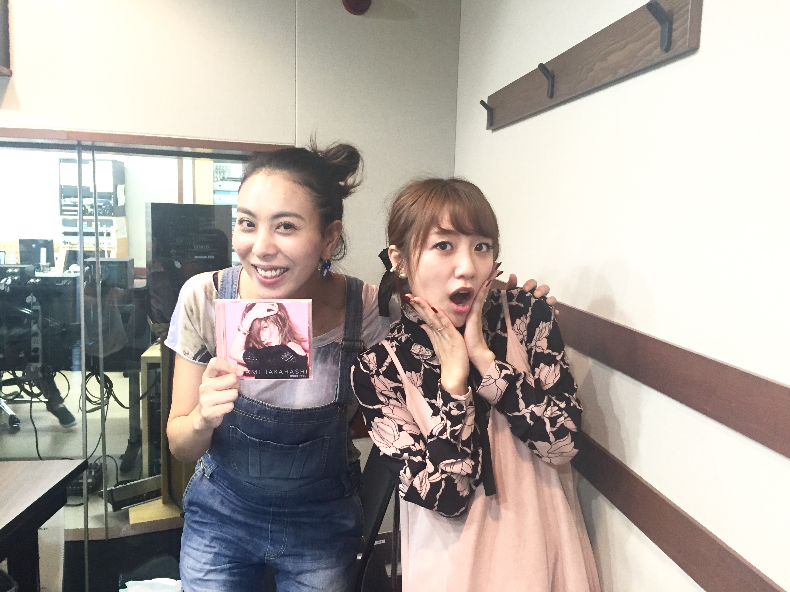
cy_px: 296
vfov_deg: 48.2
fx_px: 662
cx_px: 395
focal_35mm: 29
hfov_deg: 61.7
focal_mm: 4.15
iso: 125
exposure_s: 1/30
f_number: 2.2
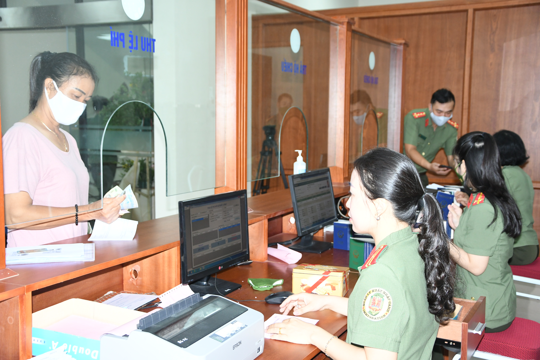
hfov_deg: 46.4
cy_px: 180
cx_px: 270
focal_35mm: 42
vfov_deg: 31.9
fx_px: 630
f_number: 4
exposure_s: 1/200
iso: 1000
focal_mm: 28
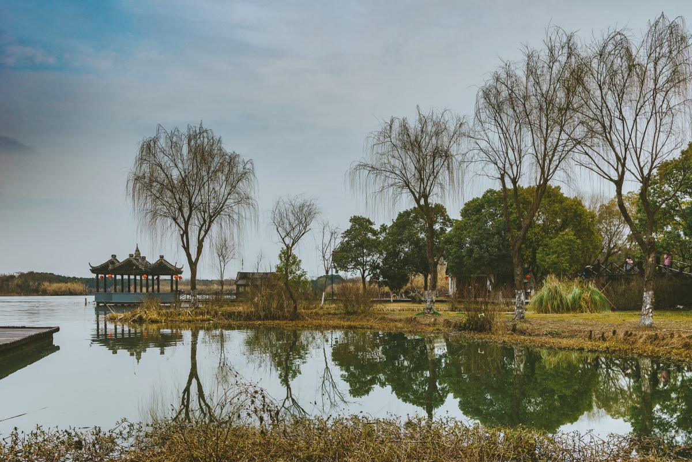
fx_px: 615
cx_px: 346
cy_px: 231
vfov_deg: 41.1
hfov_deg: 58.7
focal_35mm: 32
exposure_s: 1/80
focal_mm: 32
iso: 100
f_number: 8
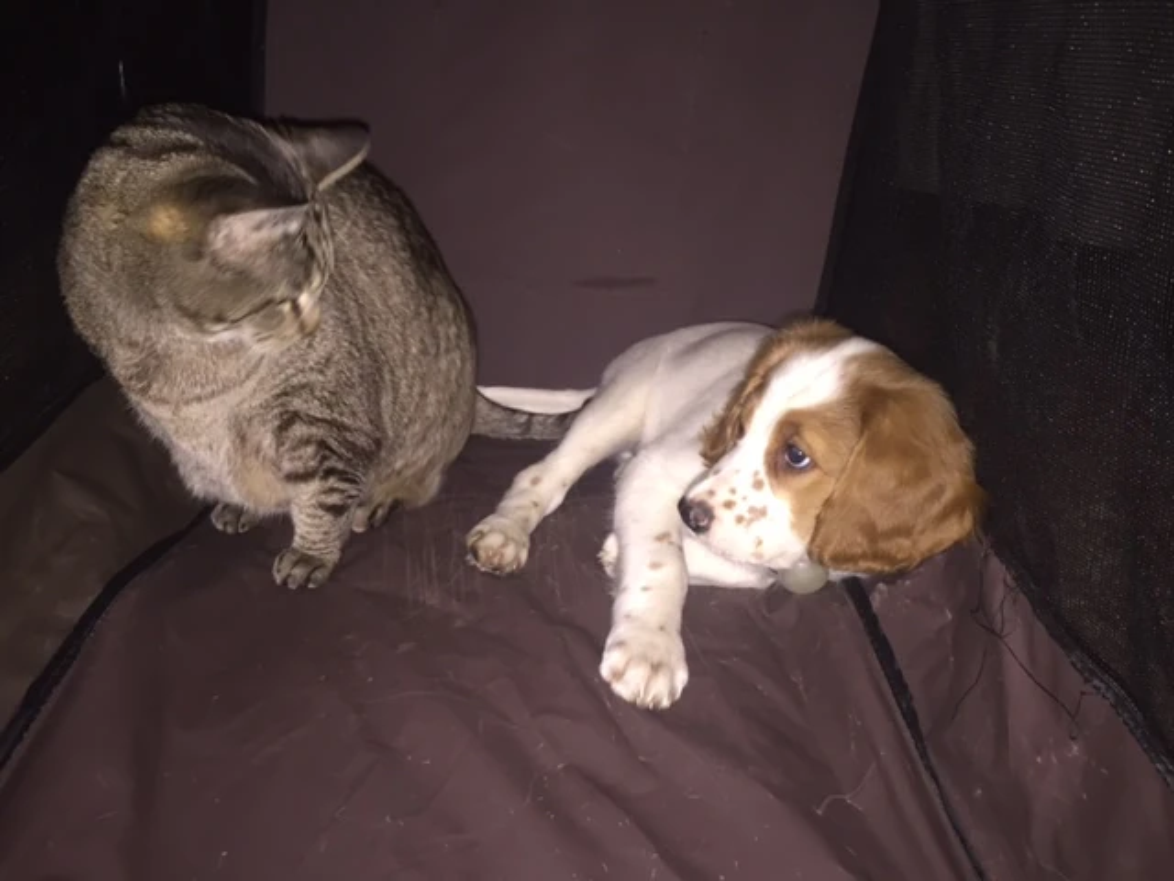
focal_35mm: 29
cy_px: 440
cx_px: 587
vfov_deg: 48.2
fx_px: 984
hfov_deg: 61.7
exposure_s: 1/16
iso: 100
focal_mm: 4.15
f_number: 2.2
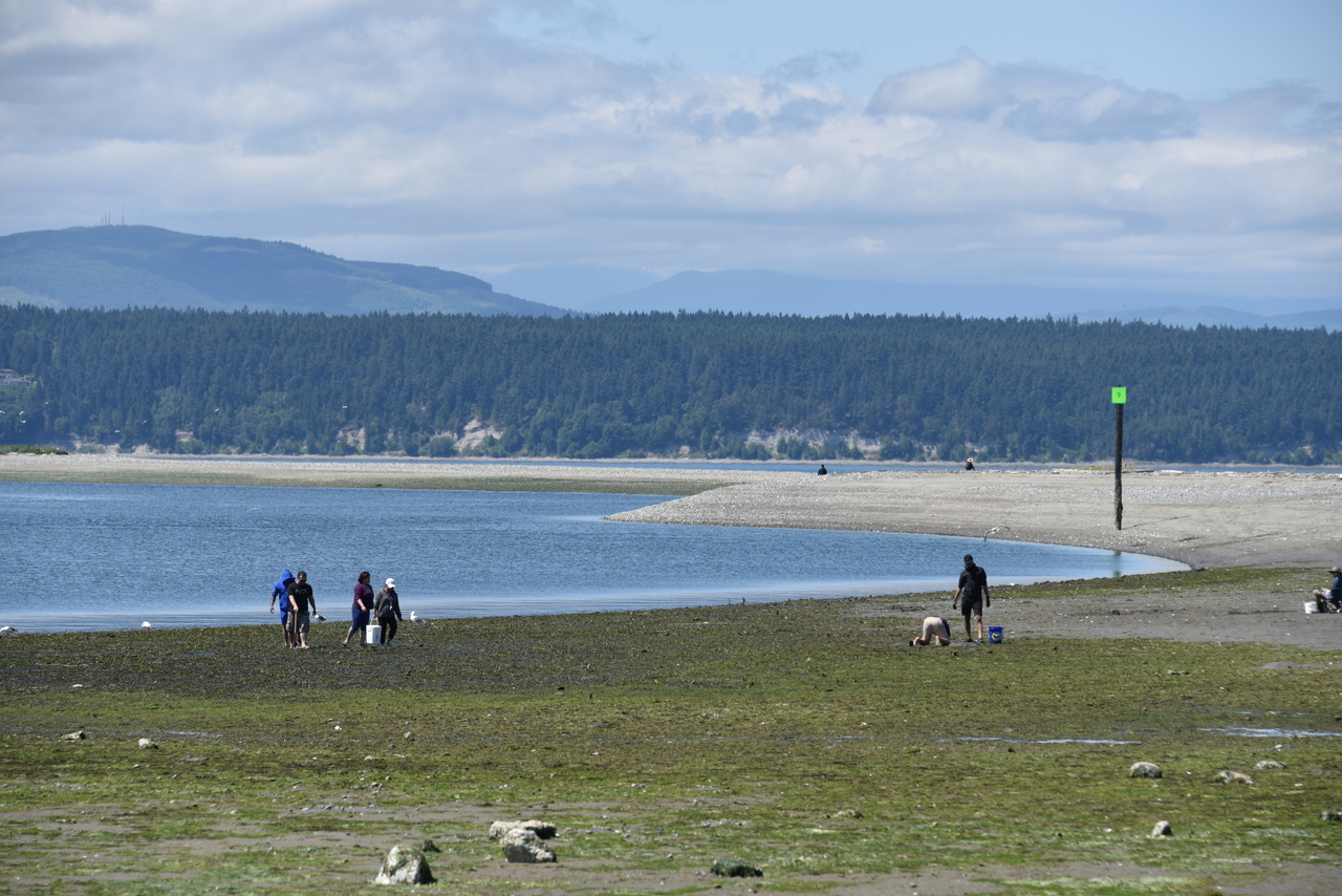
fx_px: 5965
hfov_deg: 12.8
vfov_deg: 8.6
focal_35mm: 160
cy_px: 448
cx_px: 671
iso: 100
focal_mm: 160
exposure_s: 1/320
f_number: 8
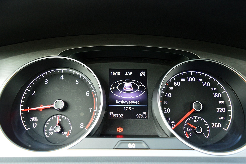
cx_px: 123
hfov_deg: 61.9
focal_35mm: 30
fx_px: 205
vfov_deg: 43.6
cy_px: 82
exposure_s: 1/60
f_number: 4
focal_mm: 20
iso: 800
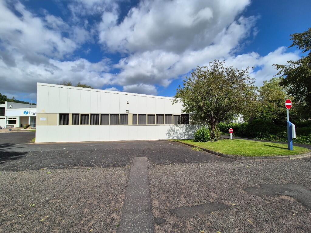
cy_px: 116
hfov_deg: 106.2
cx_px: 156
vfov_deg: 89.9
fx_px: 117
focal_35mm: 13
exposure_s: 1/3144
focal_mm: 2.2
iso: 50
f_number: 2.2
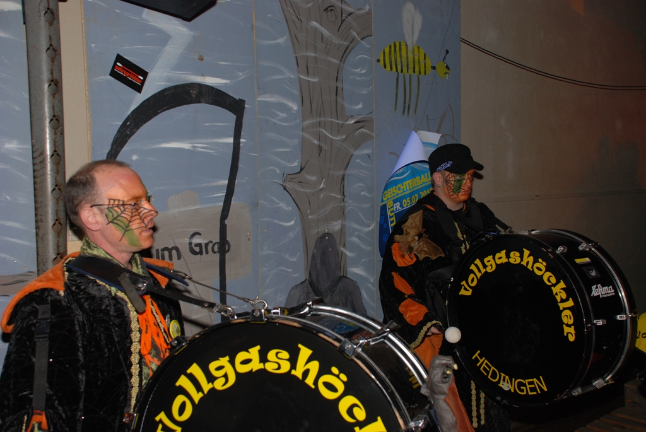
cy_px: 216
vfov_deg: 34.3
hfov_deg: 49.5
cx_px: 323
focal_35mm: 39
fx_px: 701
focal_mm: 26
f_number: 4
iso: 200
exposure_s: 1/60
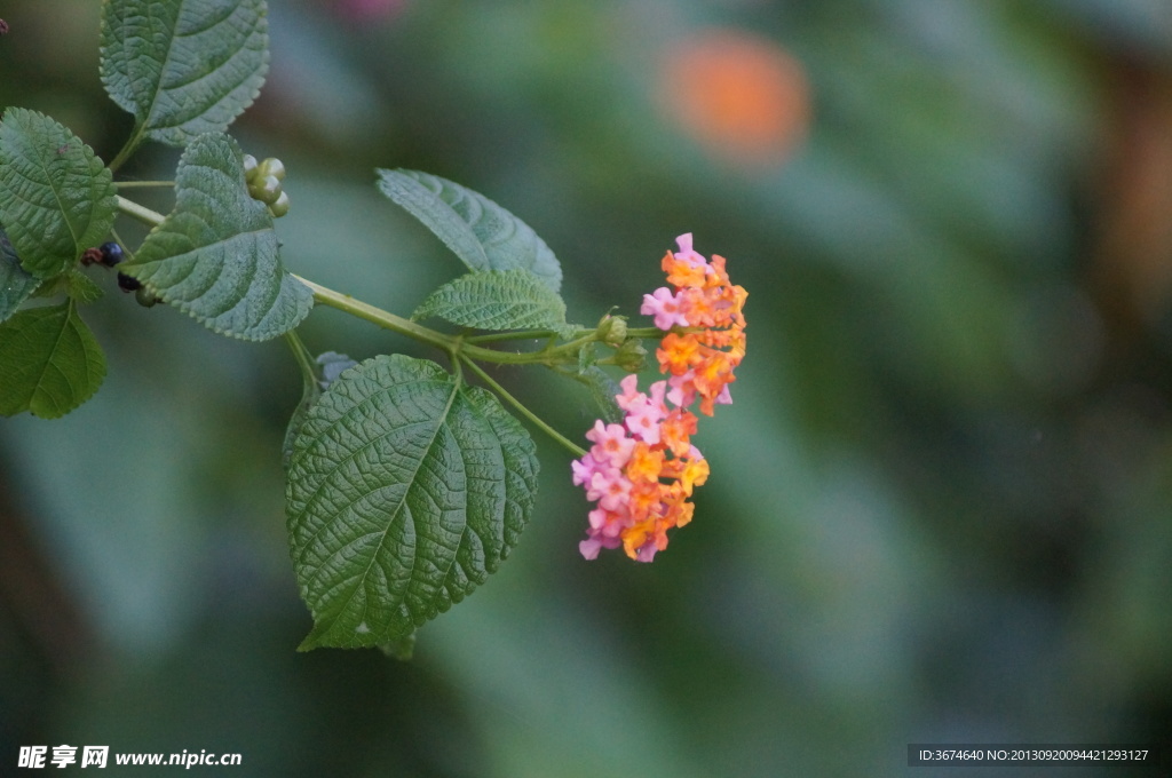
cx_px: 586
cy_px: 389
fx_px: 14631
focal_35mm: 450
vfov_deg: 3.0
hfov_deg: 4.6
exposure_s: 1/500
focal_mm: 300
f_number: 5.6
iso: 2000
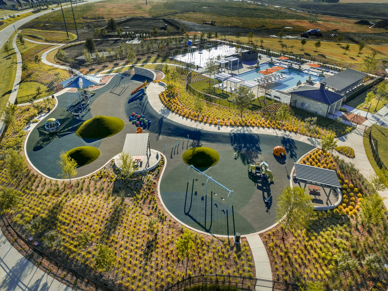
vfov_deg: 56.8
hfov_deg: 71.6
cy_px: 146
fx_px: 269
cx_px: 194
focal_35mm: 24
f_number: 2.8
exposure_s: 1/1000
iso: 110
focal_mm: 12.29
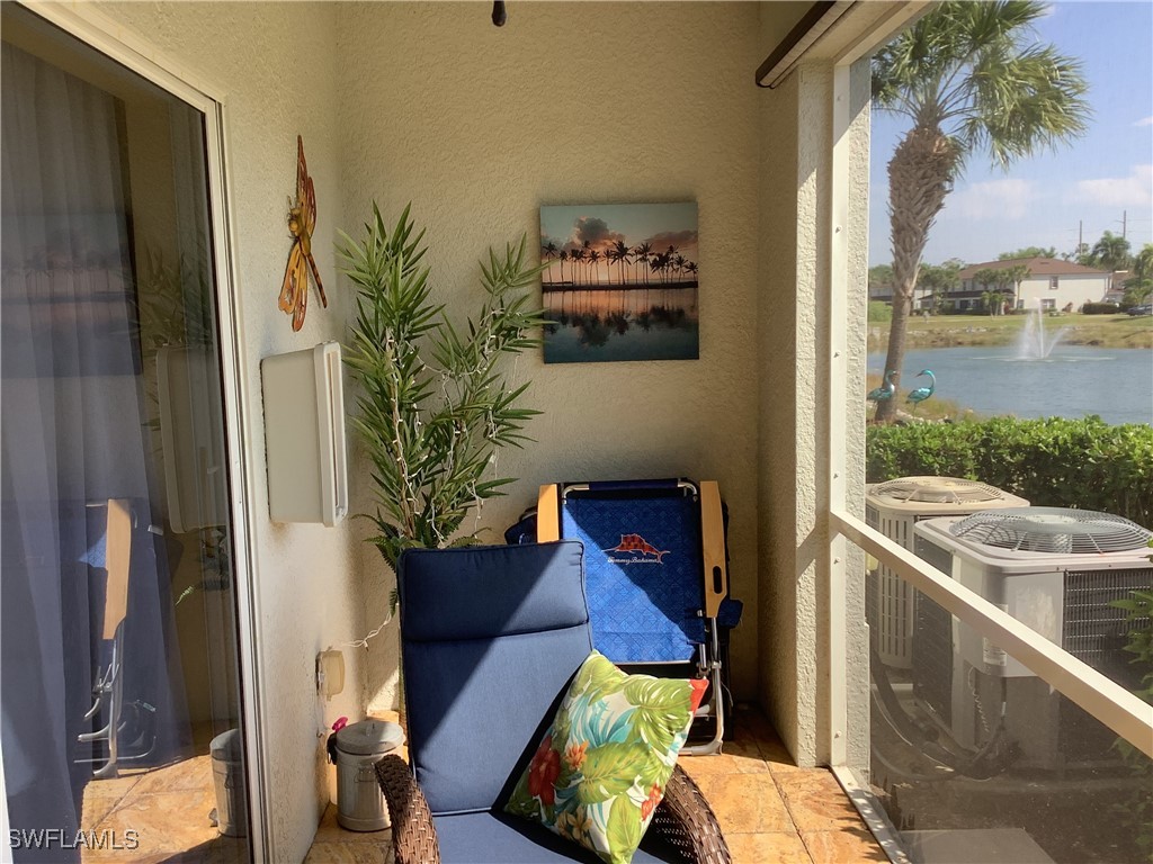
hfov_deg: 58.4
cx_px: 576
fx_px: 1033
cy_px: 432
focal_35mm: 31
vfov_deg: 45.4
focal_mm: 3.3
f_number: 2.4
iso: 25
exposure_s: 1/306
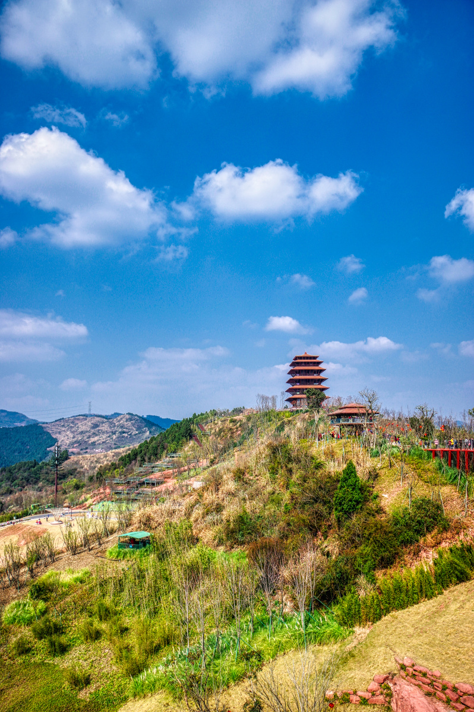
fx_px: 495
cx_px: 237
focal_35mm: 25
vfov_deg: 71.6
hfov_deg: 51.2
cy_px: 356
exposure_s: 1/320
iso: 100
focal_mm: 17
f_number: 9
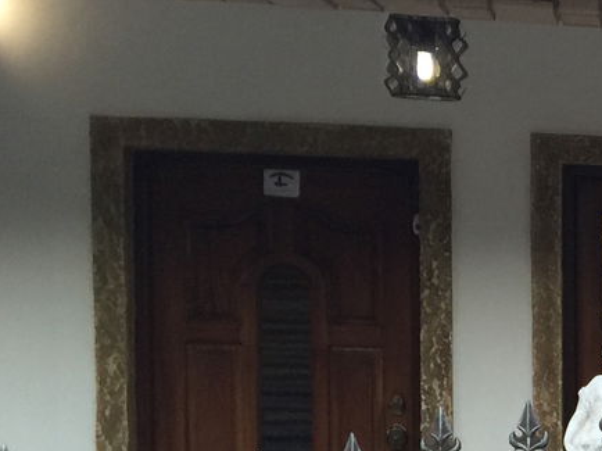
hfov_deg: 15.7
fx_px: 1860
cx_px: 1085
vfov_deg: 13.5
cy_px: 498
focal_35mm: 107
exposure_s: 1/30
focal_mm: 4.15
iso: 32
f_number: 2.2
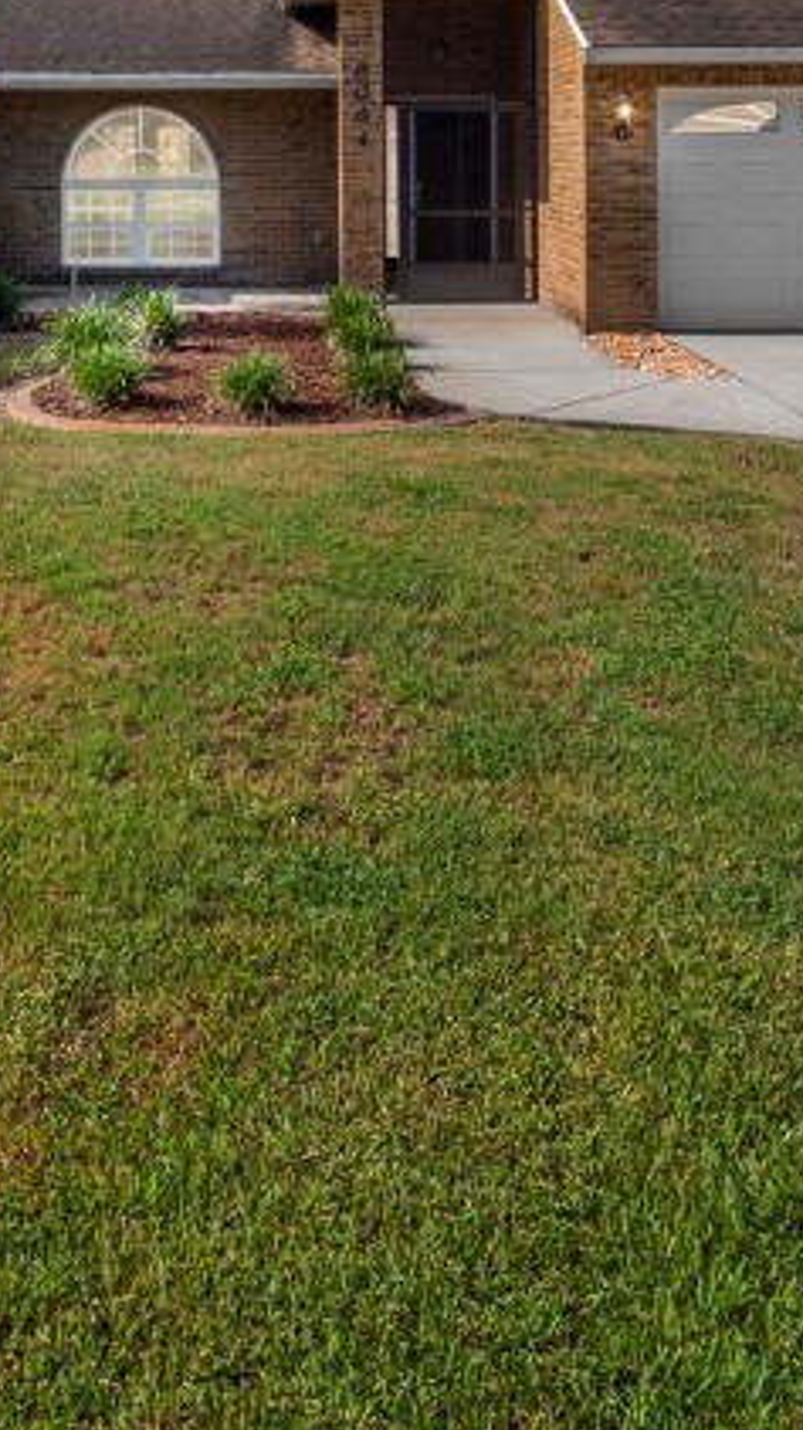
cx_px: 281
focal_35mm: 37
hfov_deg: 31.8
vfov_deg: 48.4
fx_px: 1402
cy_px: 146
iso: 250
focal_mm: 7
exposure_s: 1/250
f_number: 13
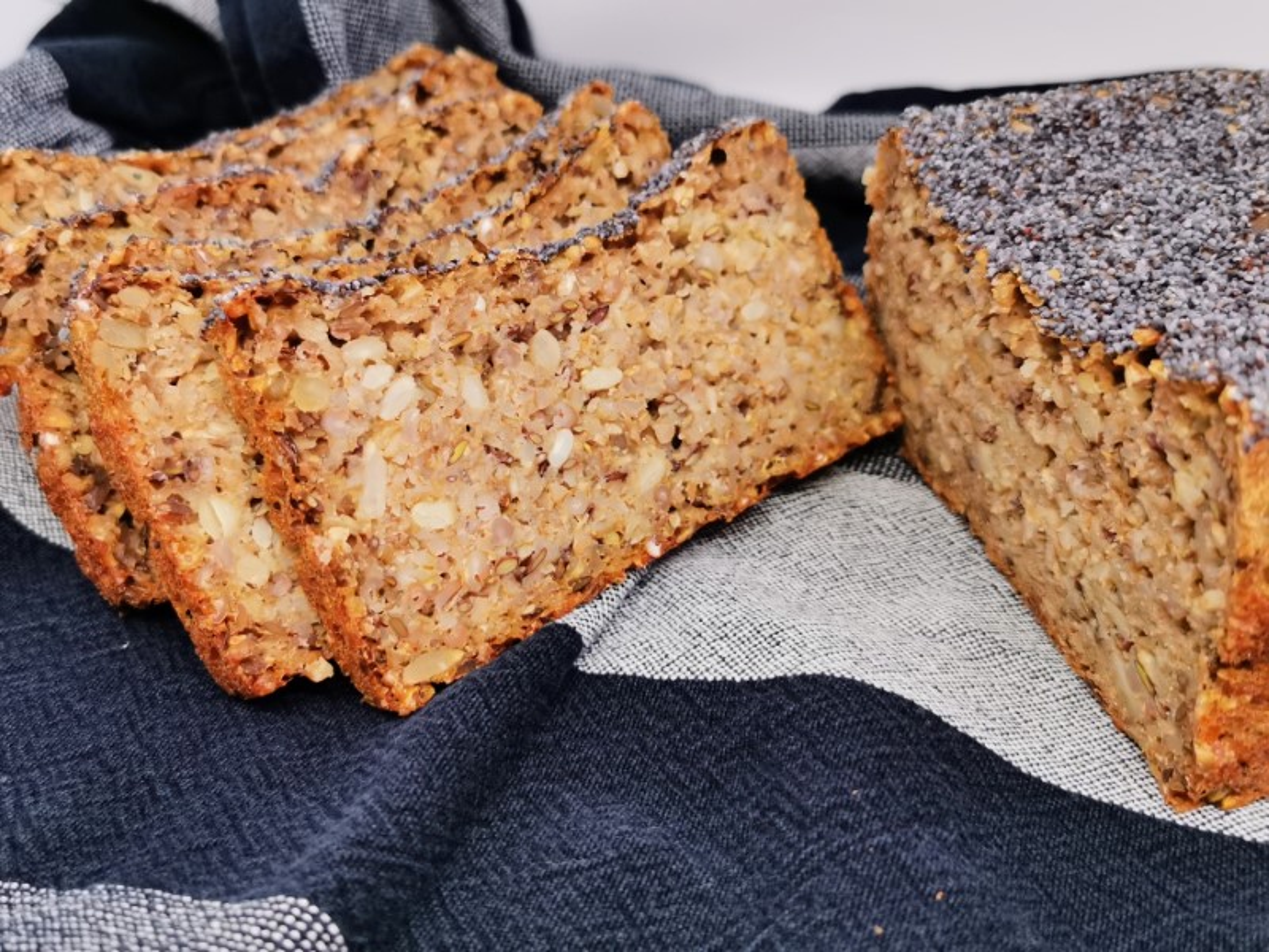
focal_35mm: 36
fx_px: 1320
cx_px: 634
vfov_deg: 39.7
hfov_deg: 51.4
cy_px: 476
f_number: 1.6
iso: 200
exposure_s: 1/100
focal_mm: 5.56
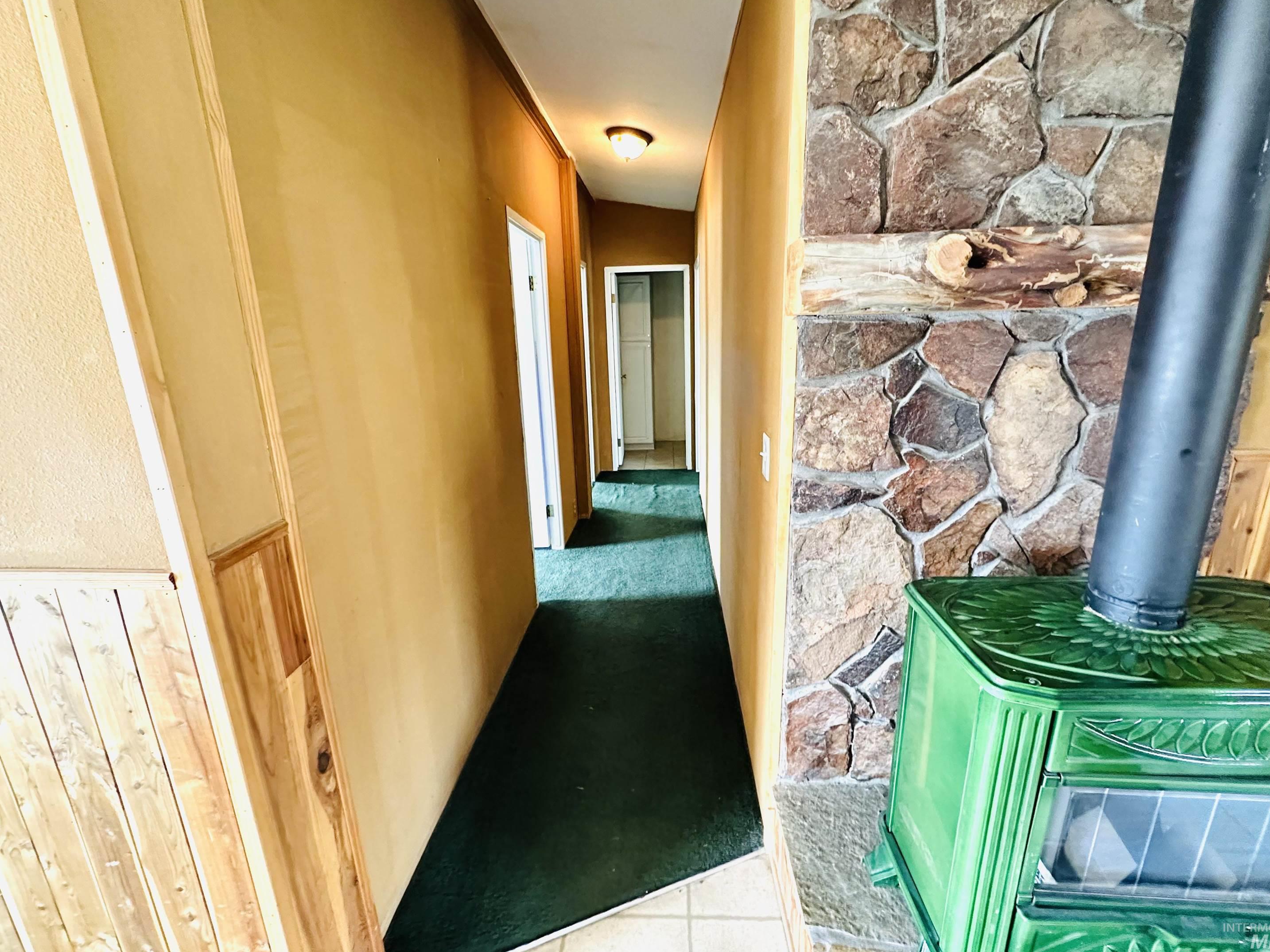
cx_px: 645
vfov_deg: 81.7
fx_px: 550
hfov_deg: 98.2
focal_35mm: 15
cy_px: 464
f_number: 2.2
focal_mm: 2.22
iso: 800
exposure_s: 1/60
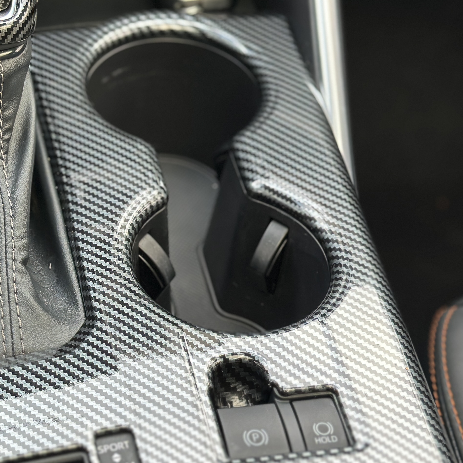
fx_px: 1362
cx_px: 71
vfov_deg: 19.3
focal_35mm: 90
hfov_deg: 19.0
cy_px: 198
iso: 100
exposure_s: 1/121
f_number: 1.78
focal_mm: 6.86
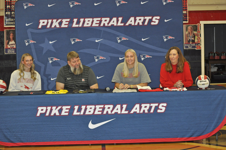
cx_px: 113
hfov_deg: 22.6
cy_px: 75
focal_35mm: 90
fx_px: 564
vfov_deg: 15.2
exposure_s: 1/60
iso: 800
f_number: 4.2
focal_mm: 60
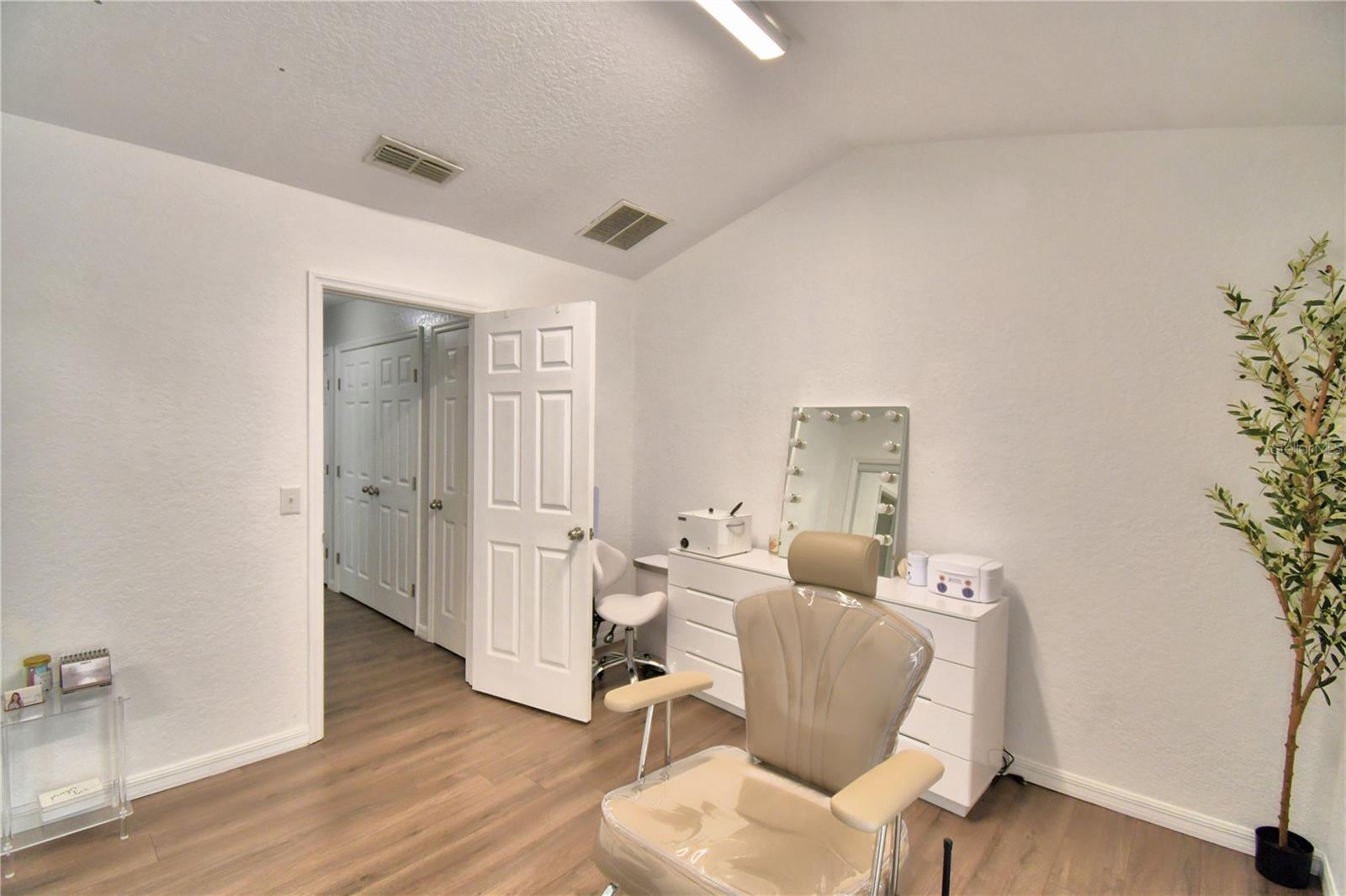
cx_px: 673
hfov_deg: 100.4
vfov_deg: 77.3
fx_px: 561
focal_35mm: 15
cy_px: 448
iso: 360
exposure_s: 1/125
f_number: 4.5
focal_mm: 10
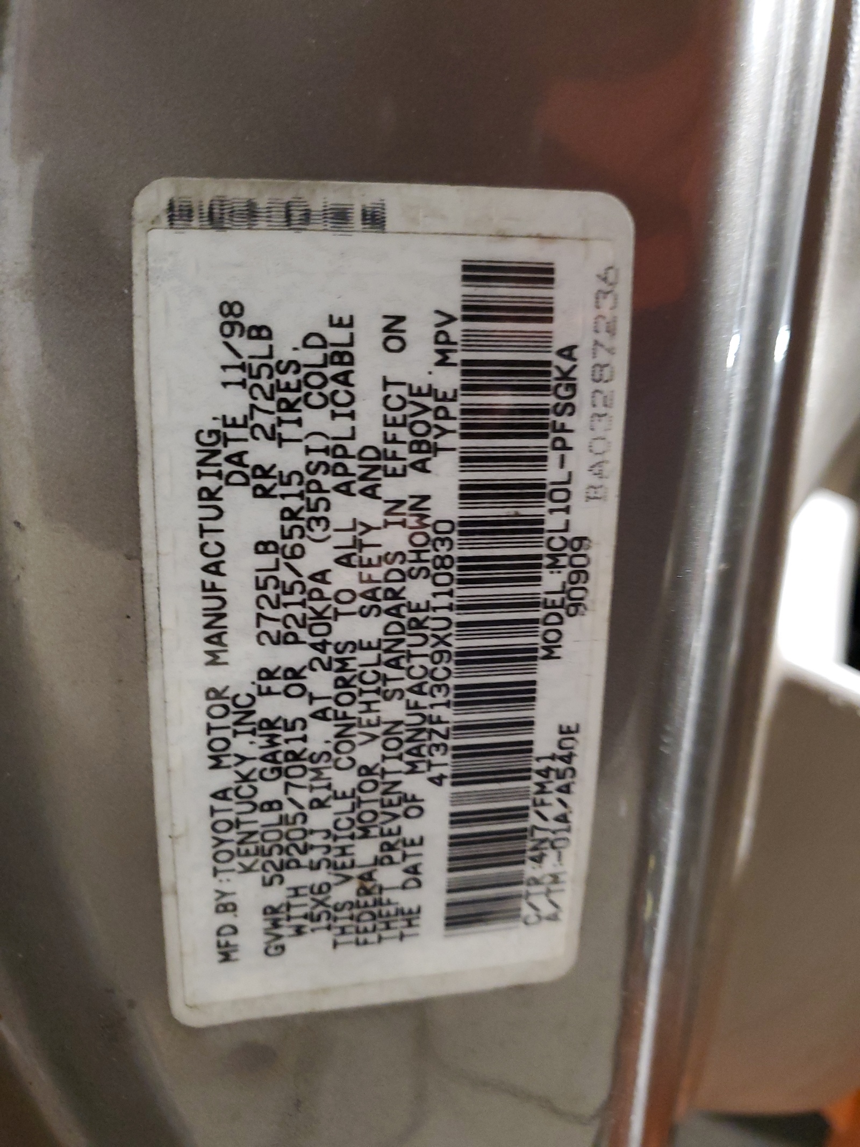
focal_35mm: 26
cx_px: 430
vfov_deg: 67.3
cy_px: 574
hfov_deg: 53.1
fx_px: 861
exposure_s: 1/17
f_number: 1.5
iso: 287
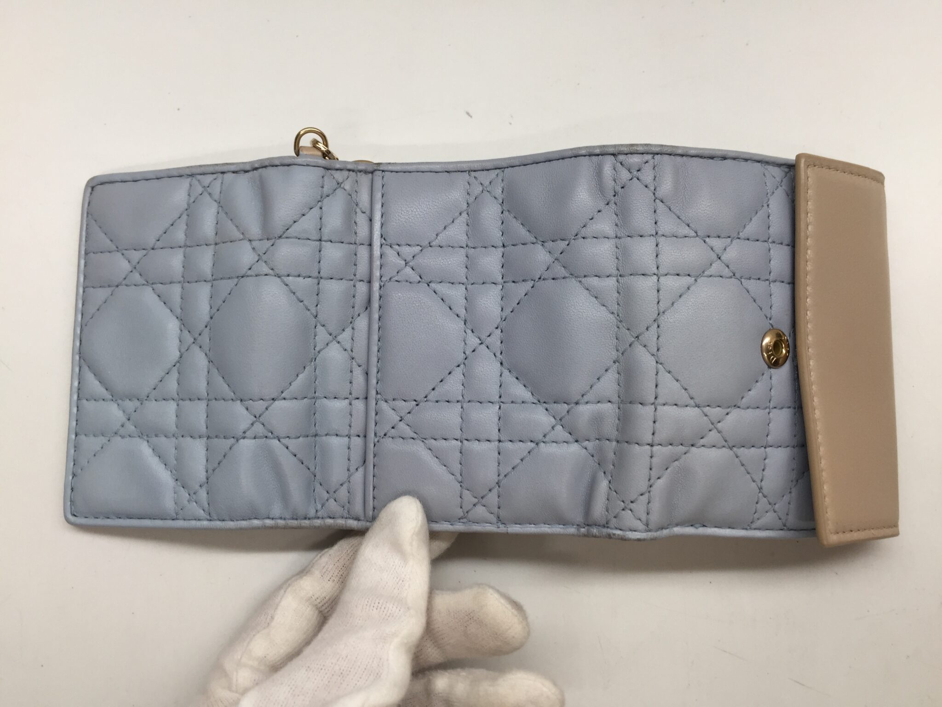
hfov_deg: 61.7
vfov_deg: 48.2
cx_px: 471
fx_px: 789
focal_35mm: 29
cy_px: 354
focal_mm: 4.15
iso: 40
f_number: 2.2
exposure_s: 1/60
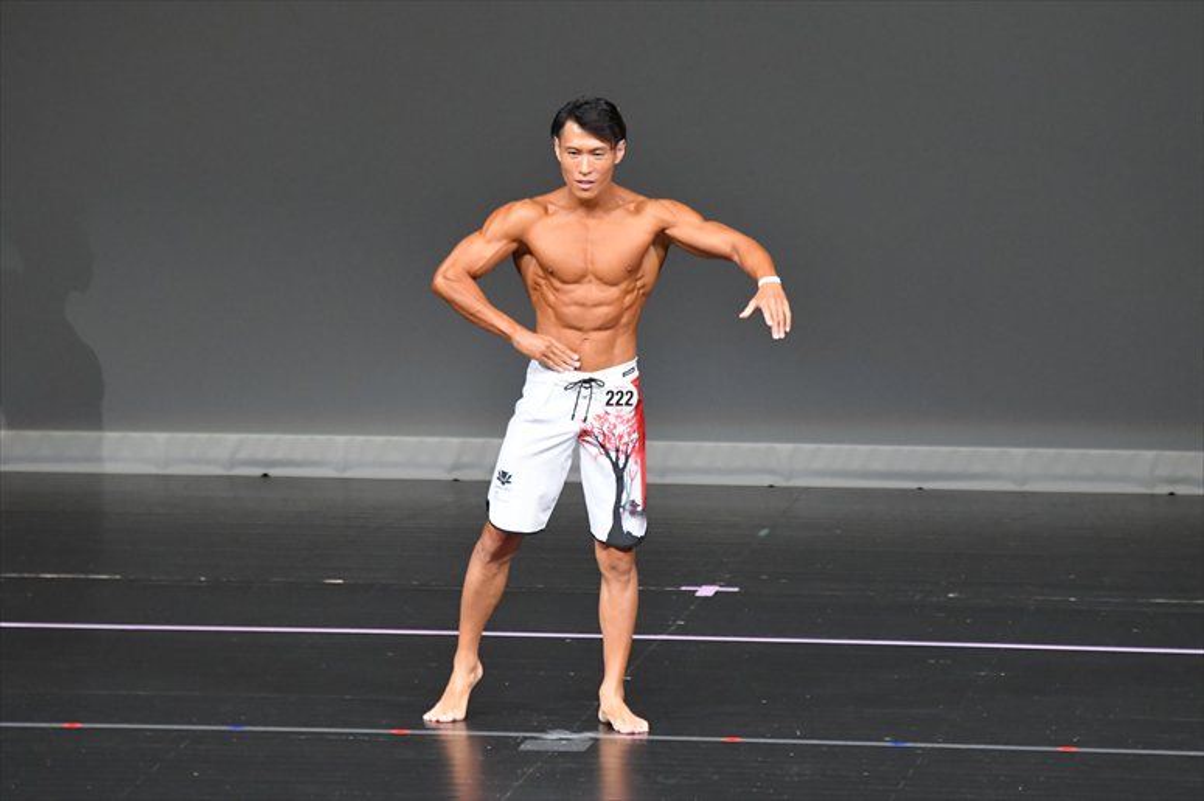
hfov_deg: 6.5
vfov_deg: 4.4
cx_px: 602
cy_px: 400
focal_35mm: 315
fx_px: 10530
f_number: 5.6
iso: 5000
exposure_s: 1/400
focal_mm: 210
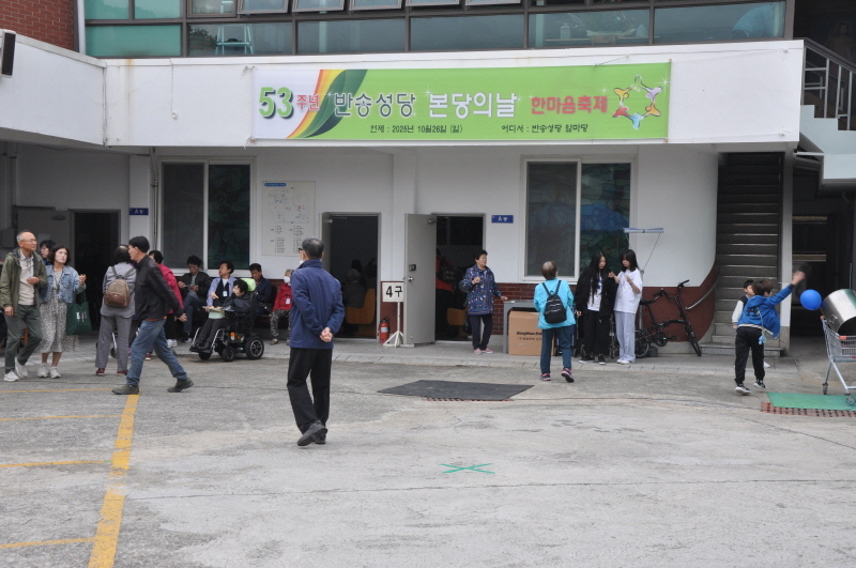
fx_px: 1247
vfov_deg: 25.7
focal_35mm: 52
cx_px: 428
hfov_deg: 37.9
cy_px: 284
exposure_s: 1/100
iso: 200
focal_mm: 35
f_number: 10
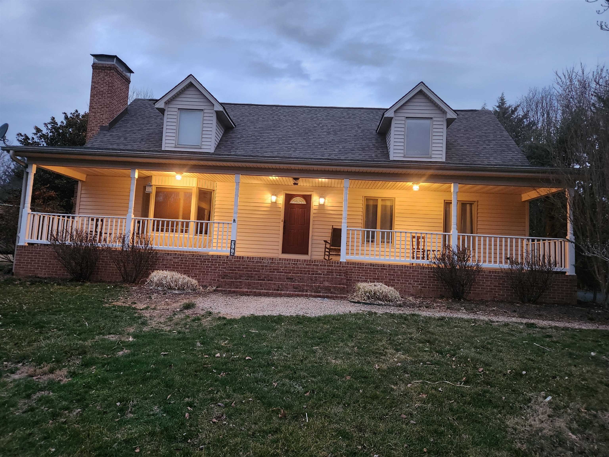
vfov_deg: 58.9
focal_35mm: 23
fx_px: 405
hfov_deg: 73.9
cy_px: 228
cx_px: 304
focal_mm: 5.4
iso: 640
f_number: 1.8
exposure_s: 1/40
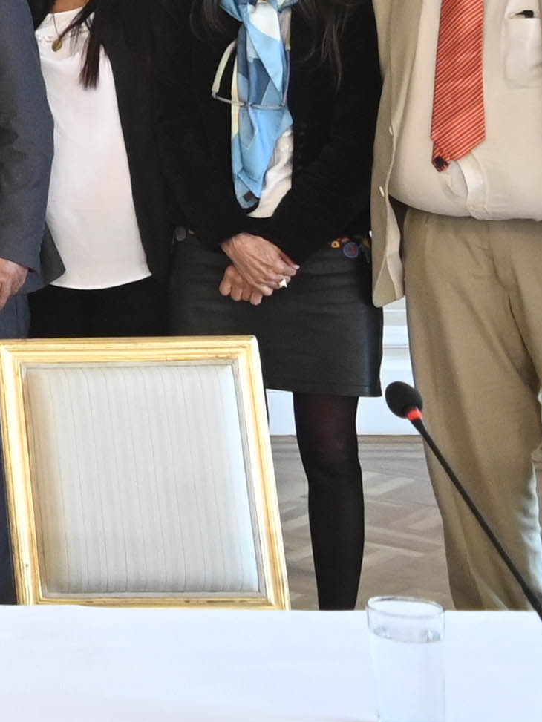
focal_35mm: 105
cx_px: -713
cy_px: -184
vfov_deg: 17.7
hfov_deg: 11.8
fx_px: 2192
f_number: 3.5
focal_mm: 18
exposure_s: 1/80
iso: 1250
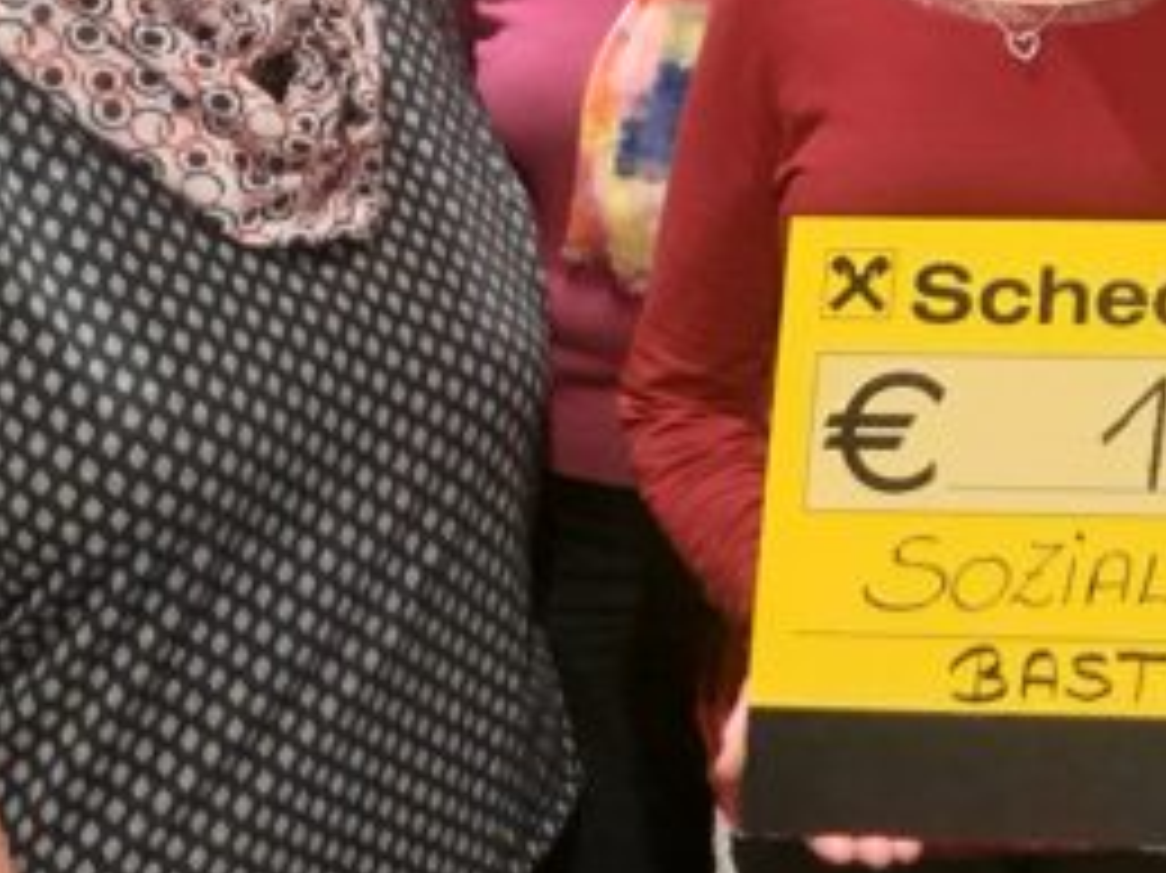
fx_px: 2357
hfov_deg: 25.4
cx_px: 1337
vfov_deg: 20.3
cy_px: -14
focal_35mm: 70
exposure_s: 1/33
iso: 400
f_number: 1.8
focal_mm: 4
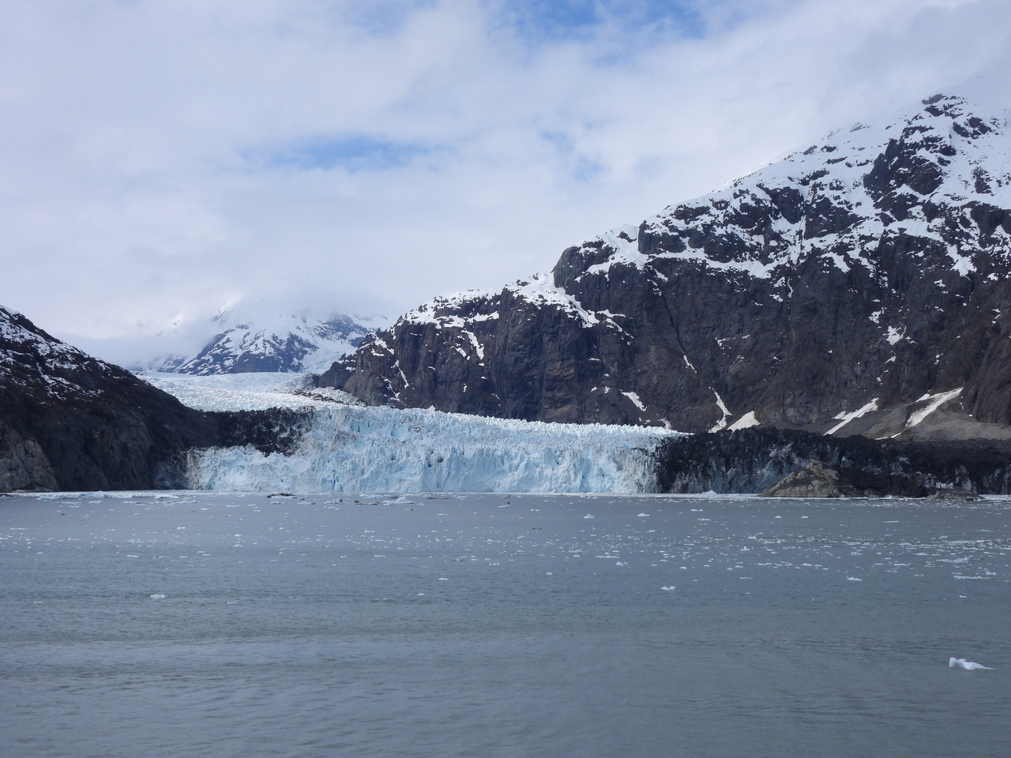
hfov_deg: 38.2
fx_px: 1460
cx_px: 506
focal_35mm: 50
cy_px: 379
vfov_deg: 29.1
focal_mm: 8.9
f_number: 5
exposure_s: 1/2000
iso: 100
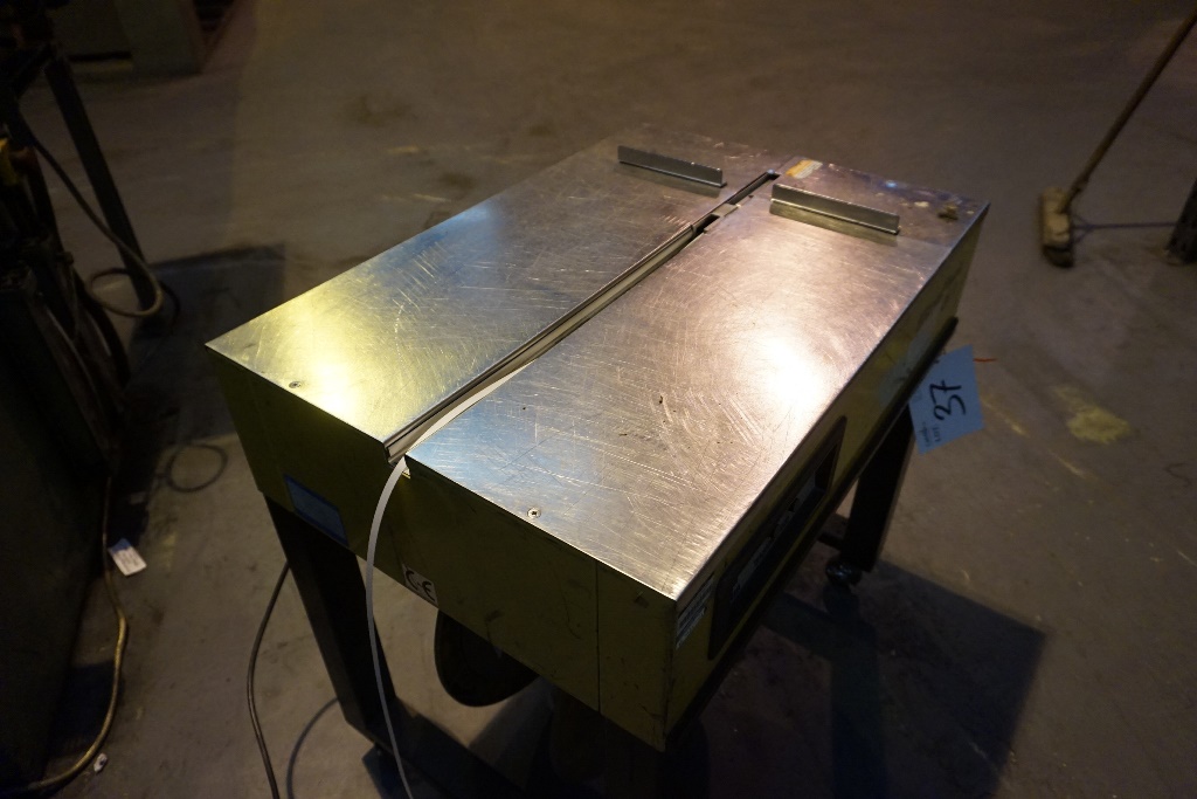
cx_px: 598
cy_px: 400
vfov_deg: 53.1
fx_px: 798
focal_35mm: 24
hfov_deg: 73.7
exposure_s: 1/160
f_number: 3.5
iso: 2500
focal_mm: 16
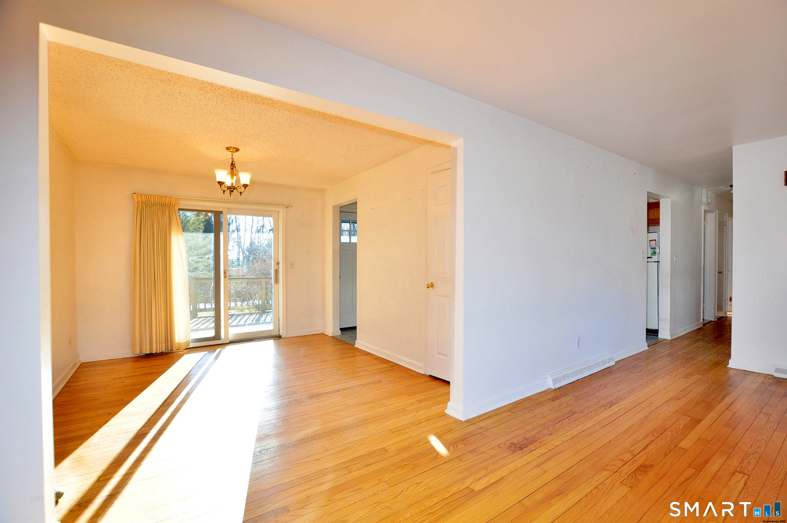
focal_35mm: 15
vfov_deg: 77.2
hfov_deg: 100.5
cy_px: 262
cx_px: 394
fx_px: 328
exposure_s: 1/125
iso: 320
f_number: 5
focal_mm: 10
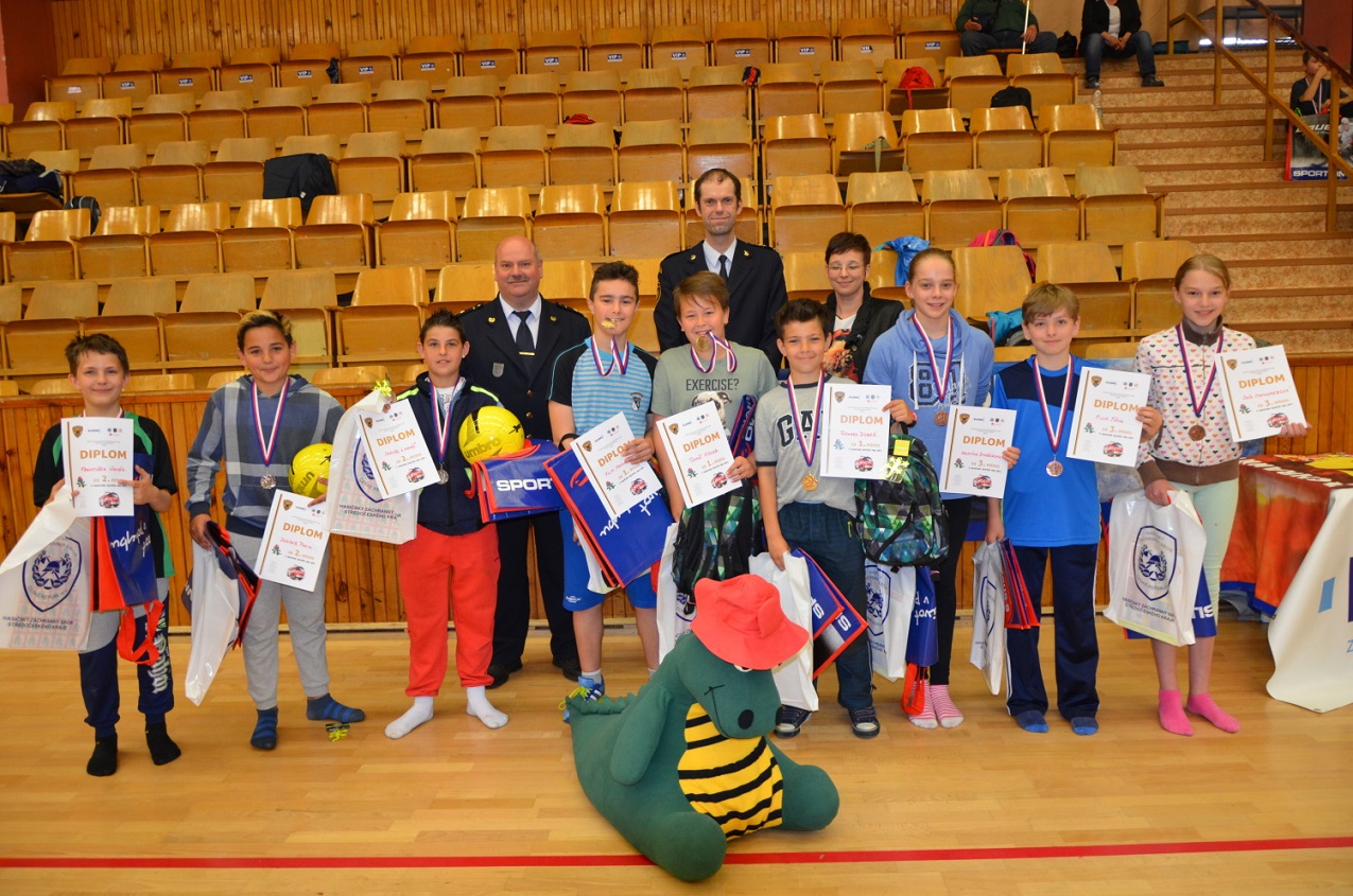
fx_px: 1013
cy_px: 448
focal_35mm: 27
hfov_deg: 67.5
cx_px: 676
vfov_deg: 47.8
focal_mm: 18
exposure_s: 1/60
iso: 800
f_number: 3.5
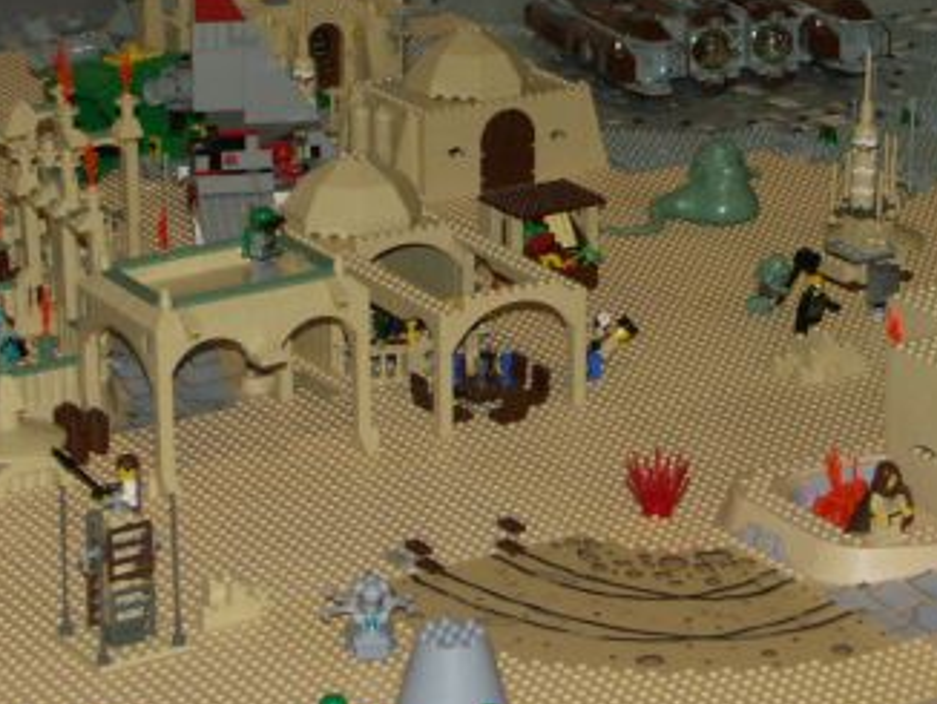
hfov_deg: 14.3
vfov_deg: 10.7
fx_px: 3738
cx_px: 563
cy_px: 193
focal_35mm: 138
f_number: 2.8
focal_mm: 11.23
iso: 200
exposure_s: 1/50
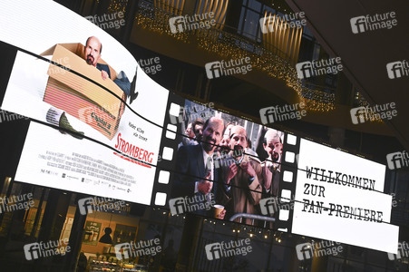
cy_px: 136
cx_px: 204
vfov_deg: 37.8
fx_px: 397
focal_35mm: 35
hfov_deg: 54.5
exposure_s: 1/250
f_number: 4
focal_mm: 35
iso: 1000
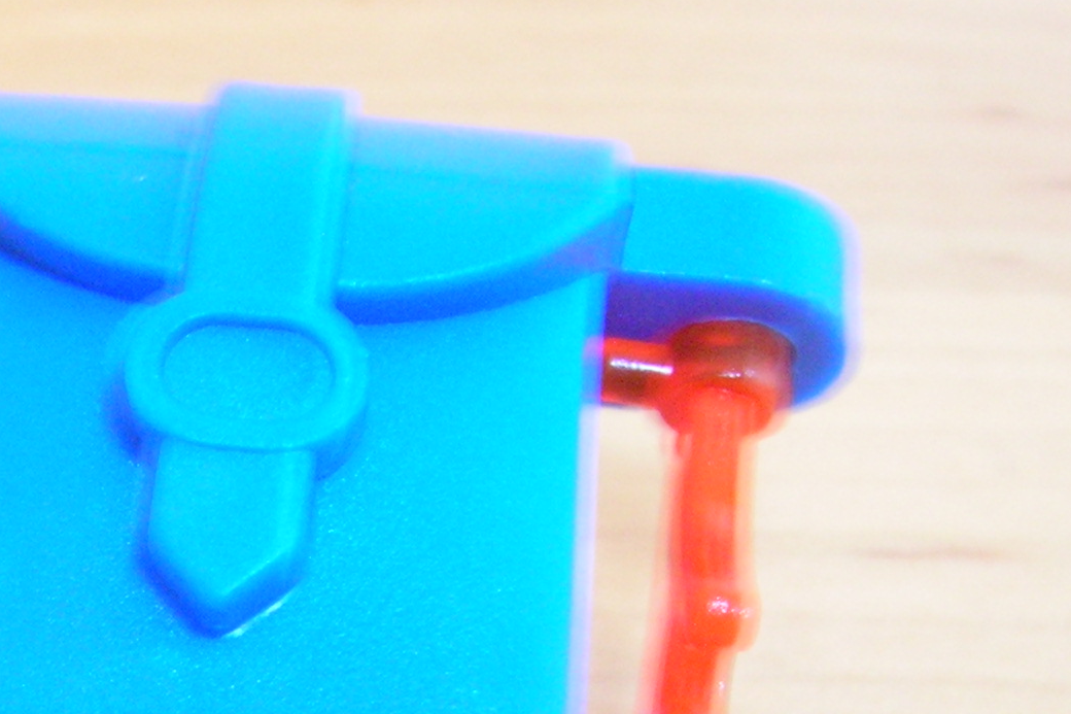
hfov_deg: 24.2
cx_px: -19
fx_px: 2379
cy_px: 838
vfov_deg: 16.4
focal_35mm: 80
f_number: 5.6
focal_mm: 5.8
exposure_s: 1.04
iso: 200
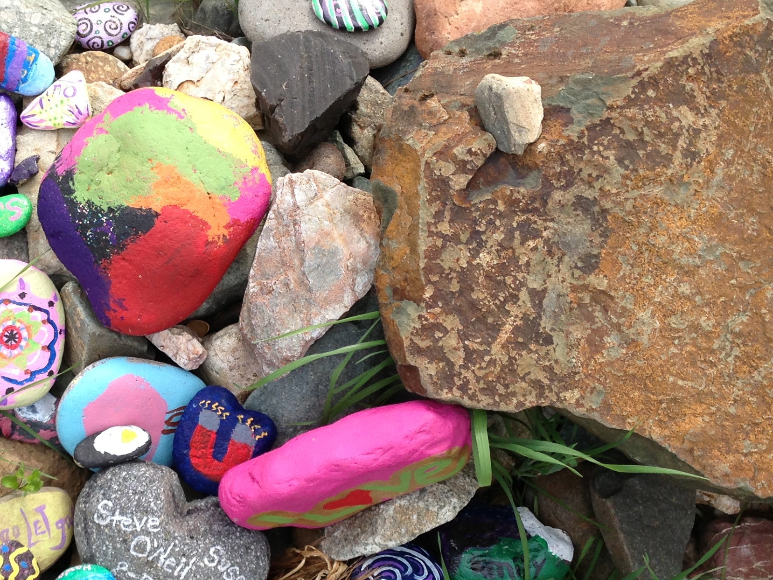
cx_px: 184
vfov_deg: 22.5
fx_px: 1452
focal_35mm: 65
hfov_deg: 29.3
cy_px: 400
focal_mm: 4.13
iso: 50
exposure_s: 1/531
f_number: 2.4
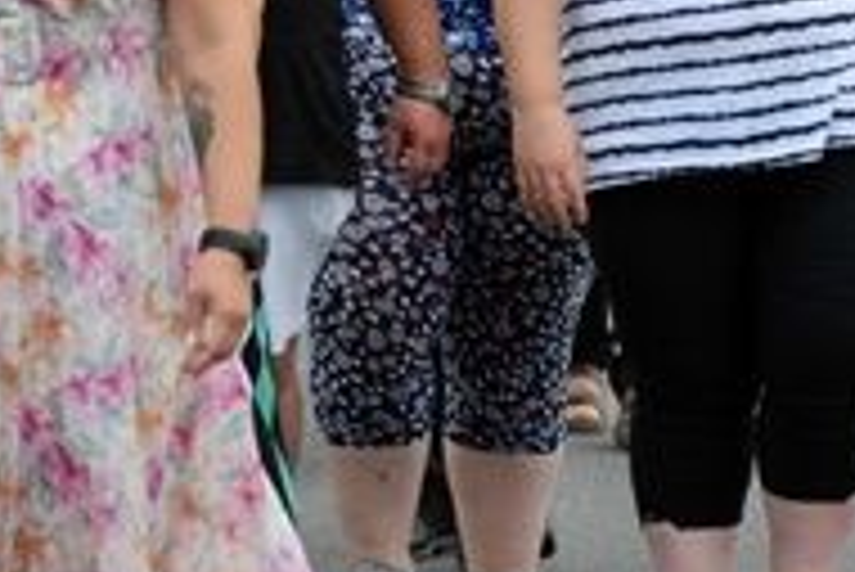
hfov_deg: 2.9
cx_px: -621
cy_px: -41
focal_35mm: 696
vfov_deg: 2.0
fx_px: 16542
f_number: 5.6
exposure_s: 1/125
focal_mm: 98
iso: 100
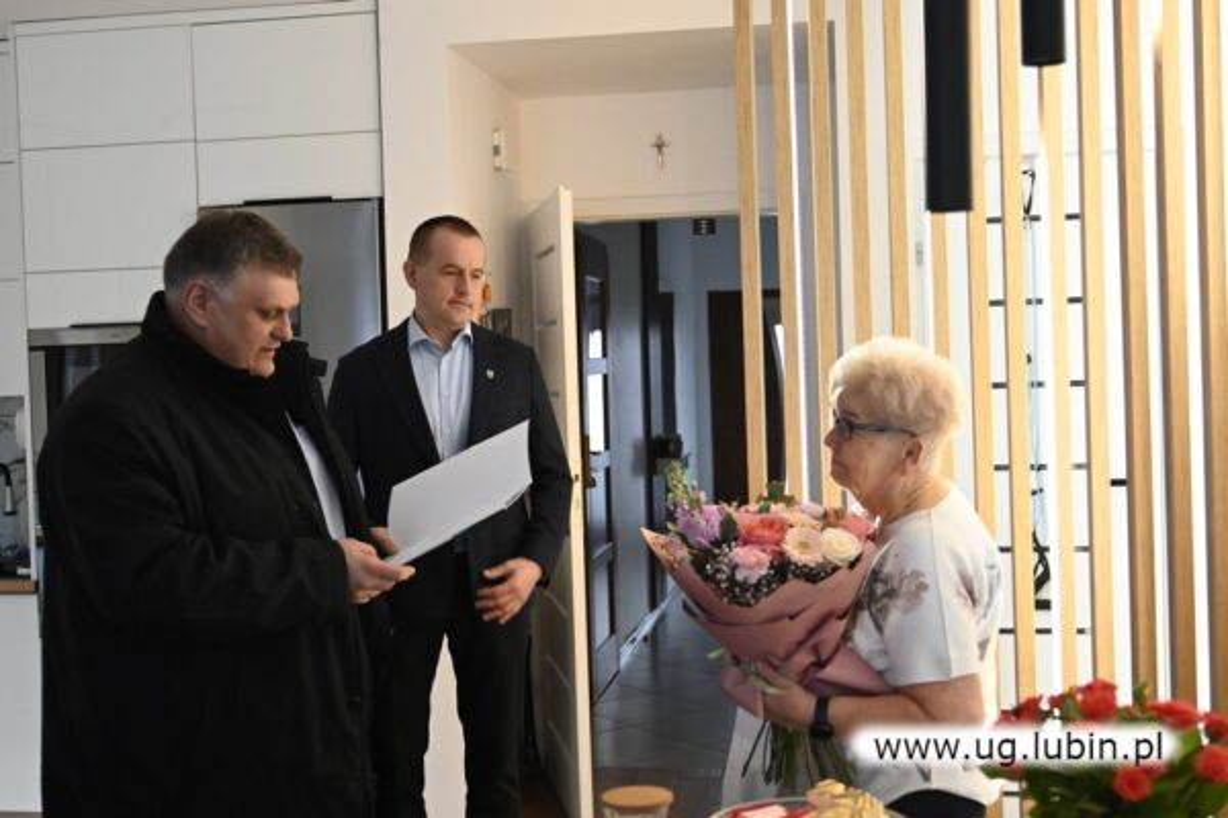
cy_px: 409
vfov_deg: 31.9
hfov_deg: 46.4
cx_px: 614
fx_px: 1433
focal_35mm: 42
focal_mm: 28
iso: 3200
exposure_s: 1/100
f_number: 2.8
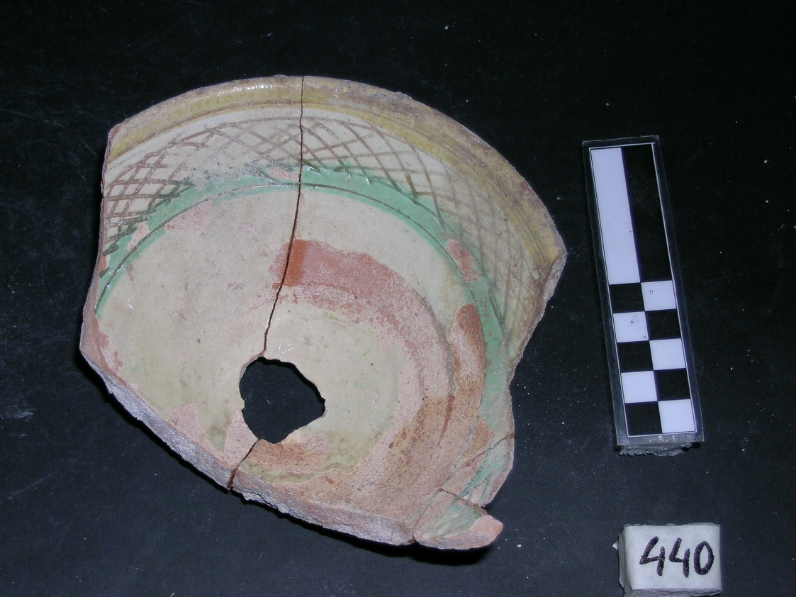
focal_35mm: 57
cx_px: 373
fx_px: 1311
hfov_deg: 33.8
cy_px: 317
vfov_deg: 25.6
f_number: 3.4
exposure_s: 1/60.1
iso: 50
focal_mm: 10.3
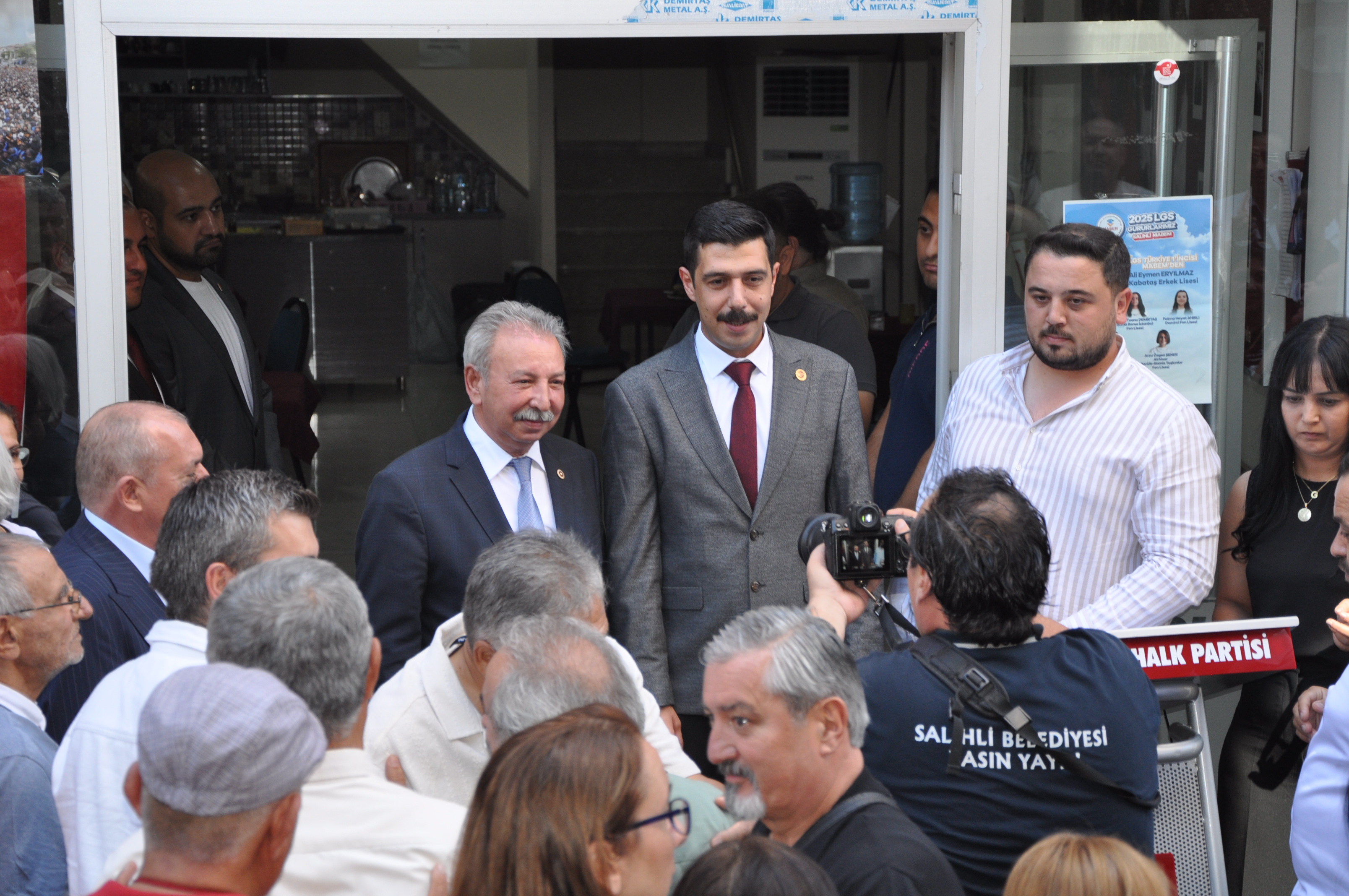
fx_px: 3256
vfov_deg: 15.7
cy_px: 448
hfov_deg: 23.4
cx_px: 674
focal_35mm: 87
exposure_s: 1/125
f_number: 5
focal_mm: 58
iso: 560
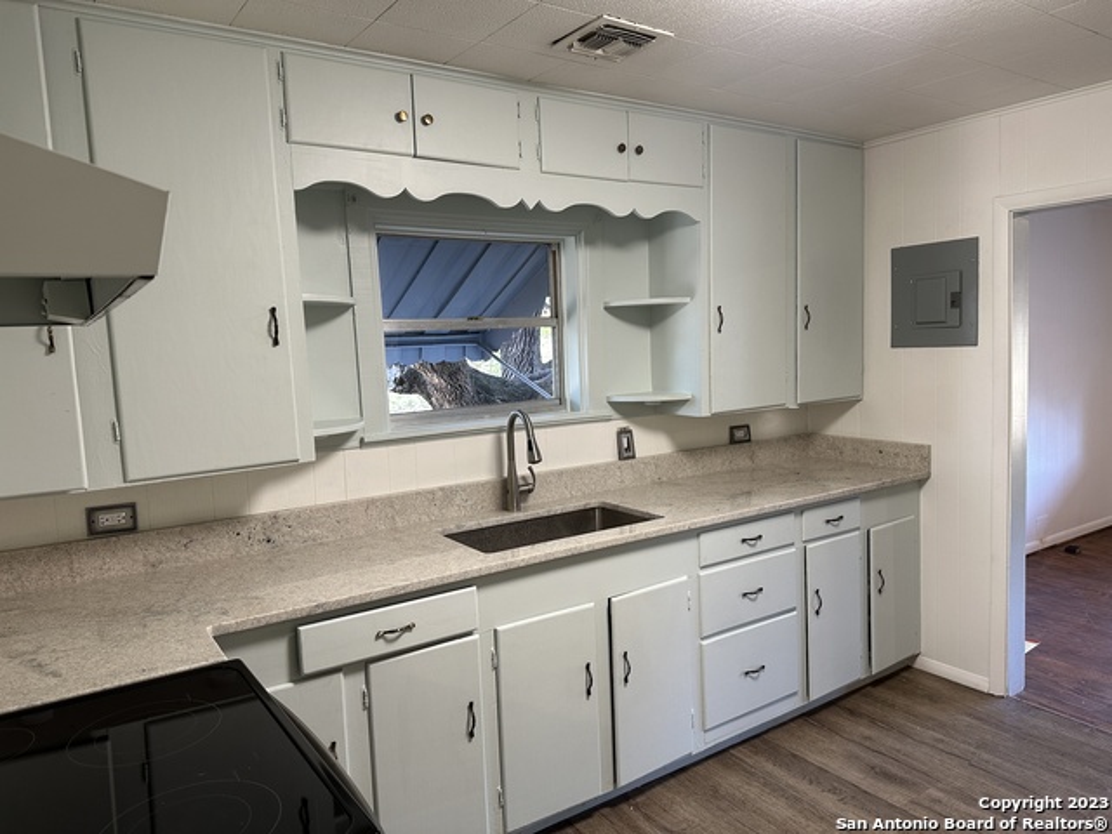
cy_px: 417
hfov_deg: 71.6
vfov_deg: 56.8
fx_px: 771
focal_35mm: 24
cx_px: 556
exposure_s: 1/60
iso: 160
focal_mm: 6.86
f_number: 1.78
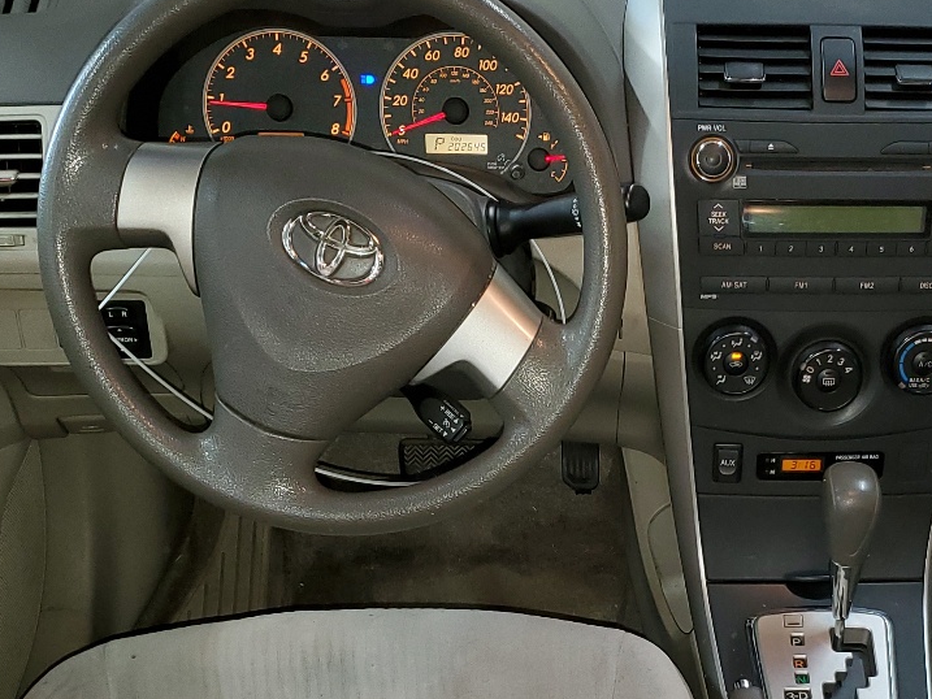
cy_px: 568
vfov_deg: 24.8
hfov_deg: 32.7
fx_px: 1562
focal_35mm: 58
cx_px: 677
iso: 103
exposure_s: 1/24
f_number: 1.5
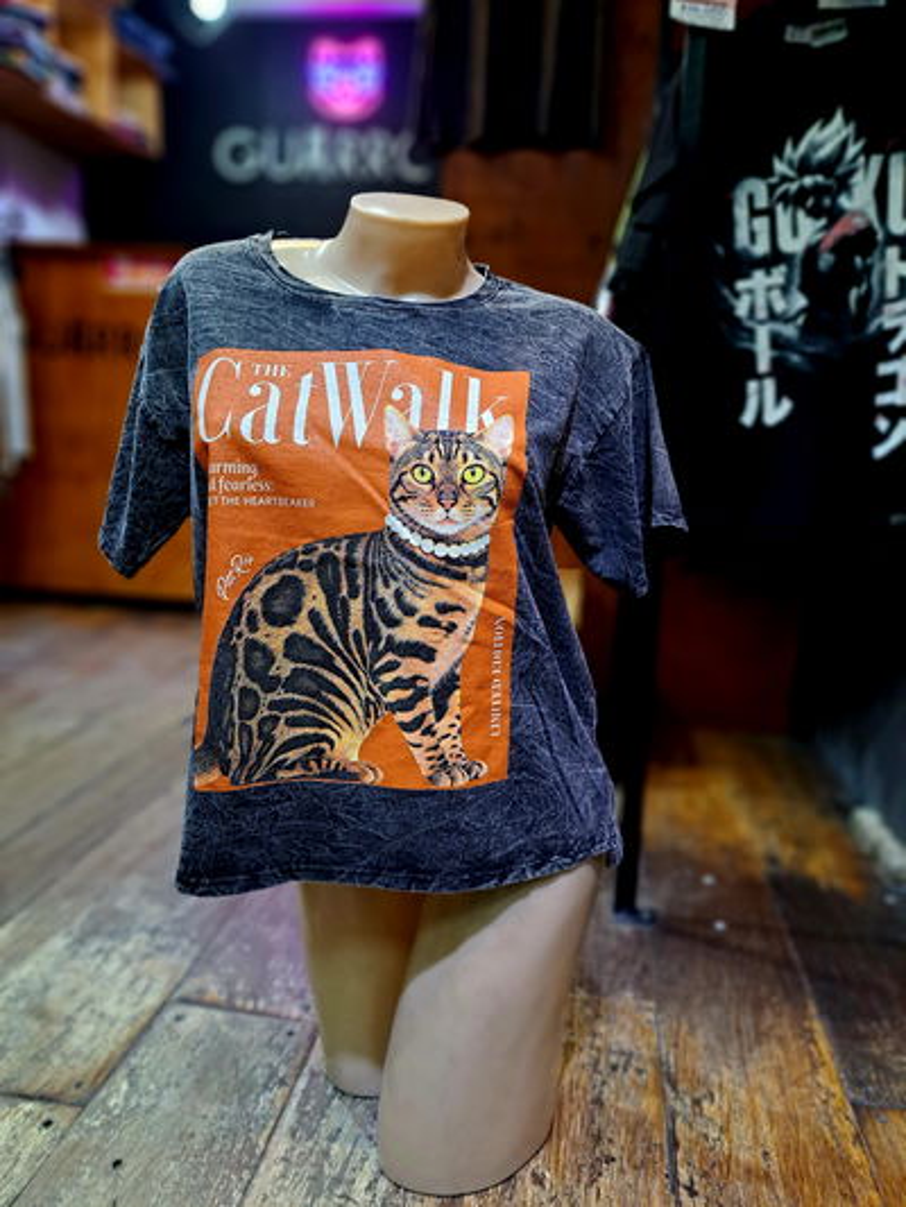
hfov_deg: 56.8
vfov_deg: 71.6
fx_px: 837
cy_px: 604
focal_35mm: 24
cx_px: 453
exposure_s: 1/50
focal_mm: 5.23
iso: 160
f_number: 1.8
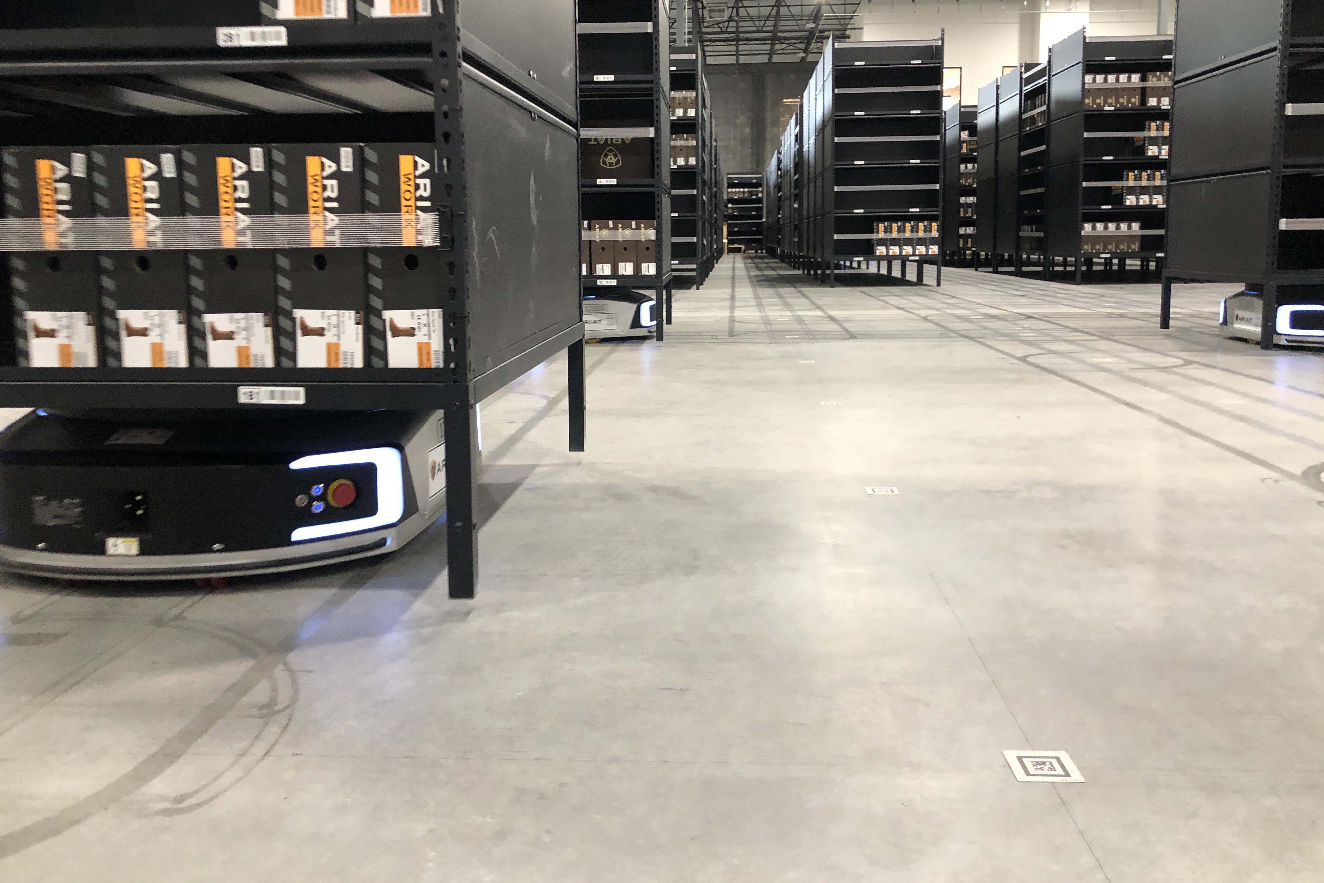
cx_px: 671
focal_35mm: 30
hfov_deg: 61.9
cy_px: 379
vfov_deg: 43.5
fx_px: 1103
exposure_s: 1/15
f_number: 1.8
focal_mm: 3.99
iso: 80
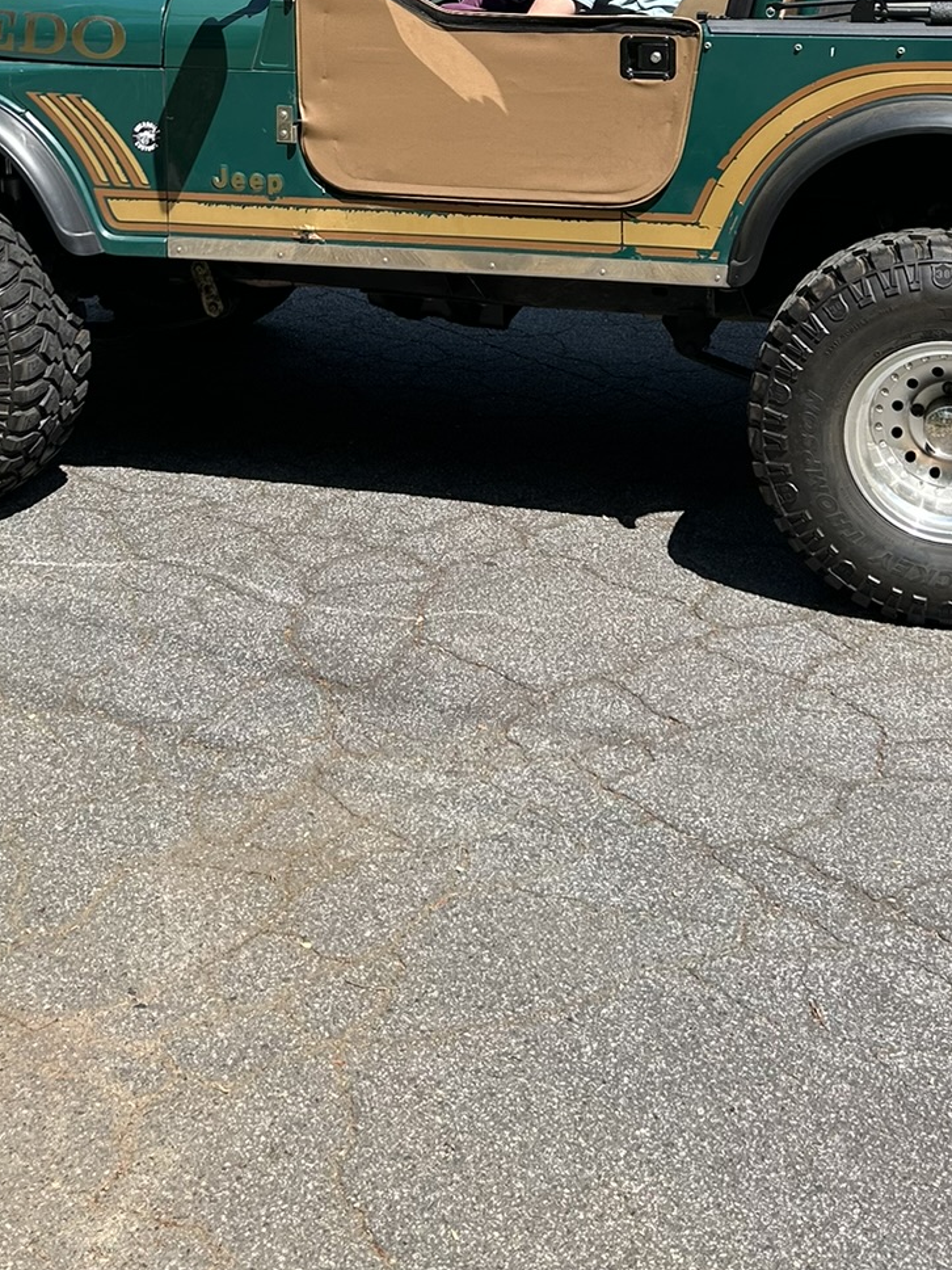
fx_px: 2017
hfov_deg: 26.6
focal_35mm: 55
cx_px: 452
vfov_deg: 32.4
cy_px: 22
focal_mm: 5.7
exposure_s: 1/2632
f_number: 1.5
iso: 50
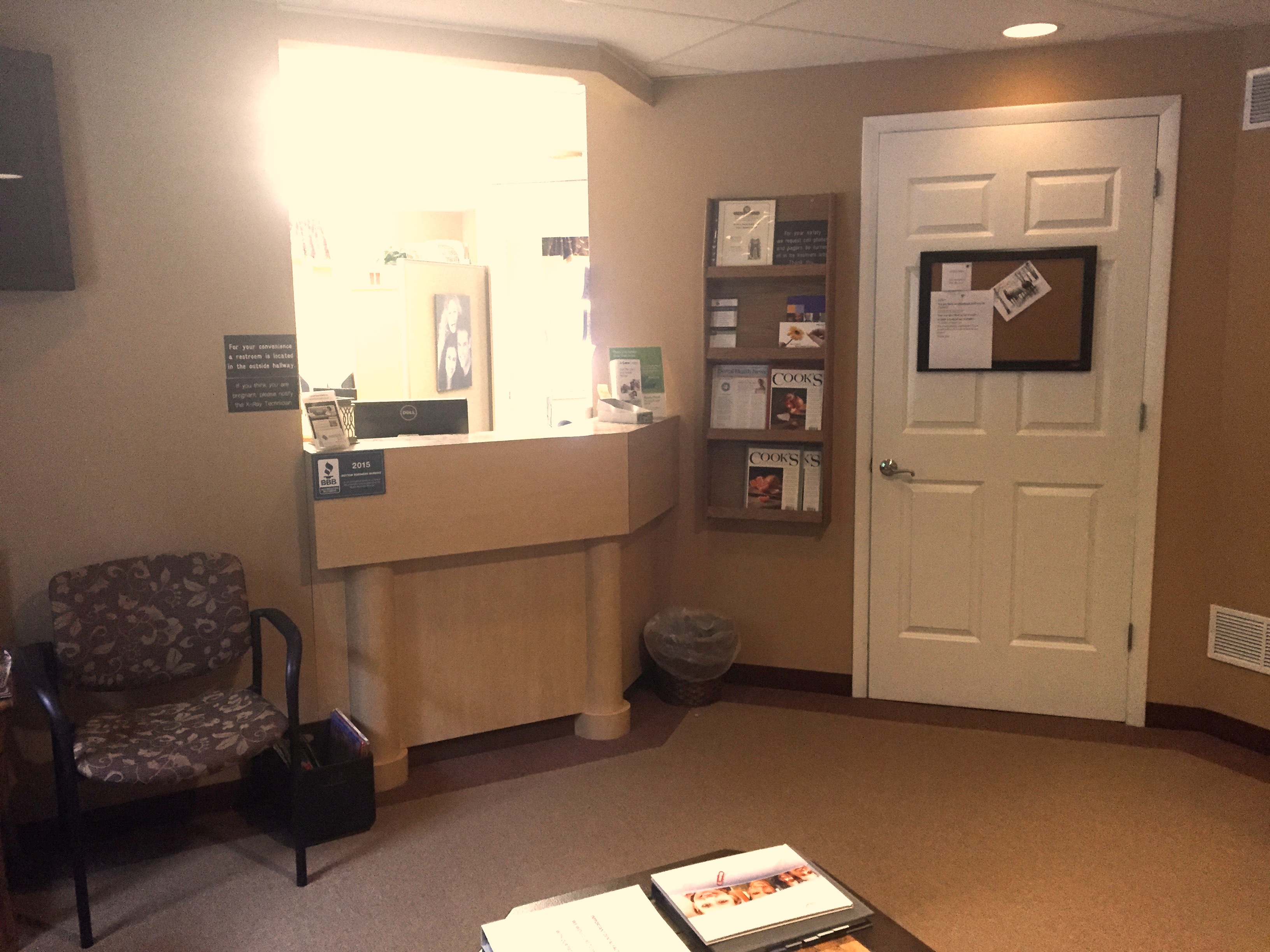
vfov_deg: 48.2
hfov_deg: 61.7
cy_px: 476
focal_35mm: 29
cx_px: 635
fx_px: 1064
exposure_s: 1/30
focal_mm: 4.15
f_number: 2.2
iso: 250
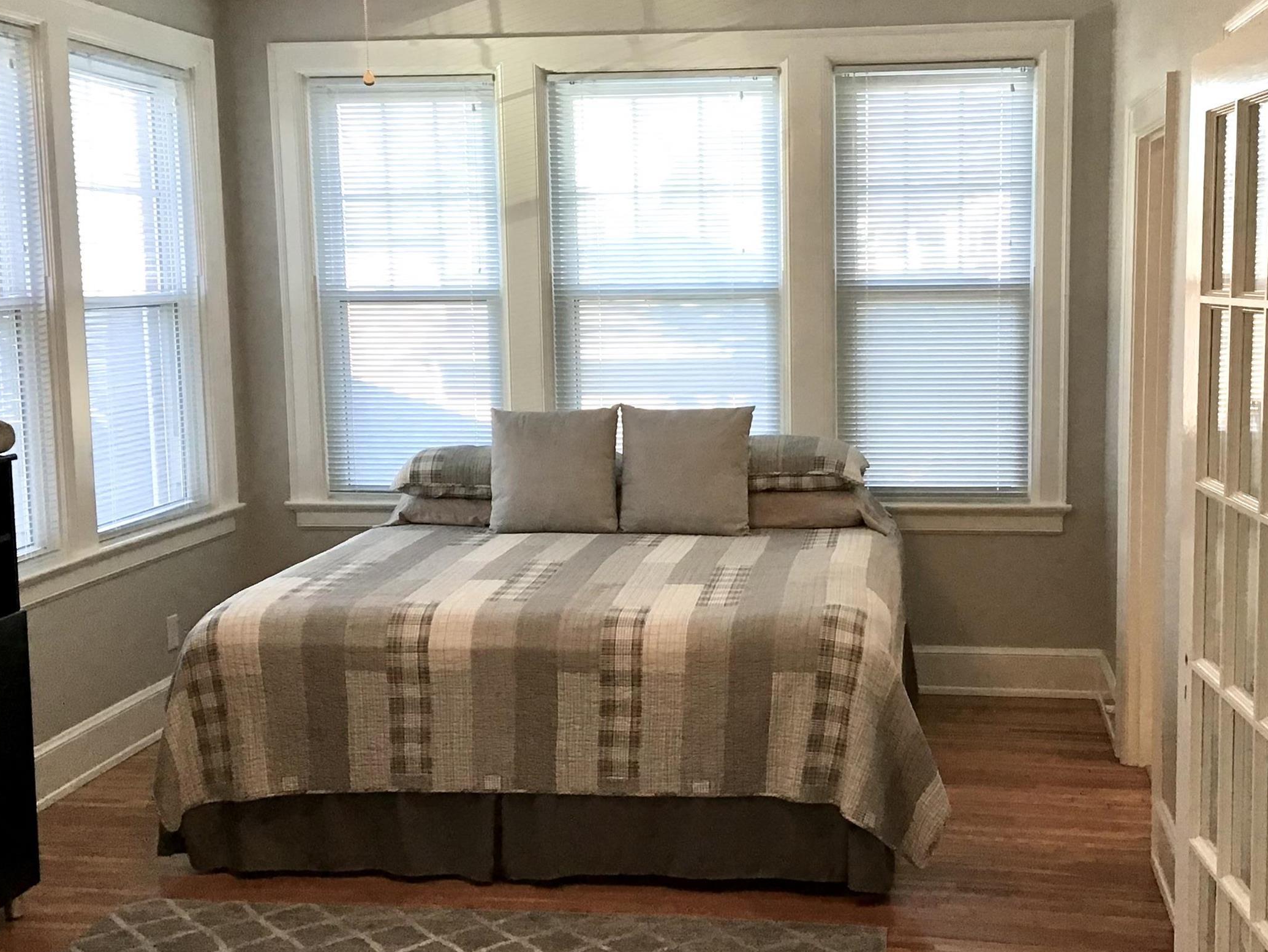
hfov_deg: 41.2
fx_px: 1685
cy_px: 481
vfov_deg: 31.5
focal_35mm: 46
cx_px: 717
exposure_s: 1/30
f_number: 2.4
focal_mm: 3.3
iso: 40
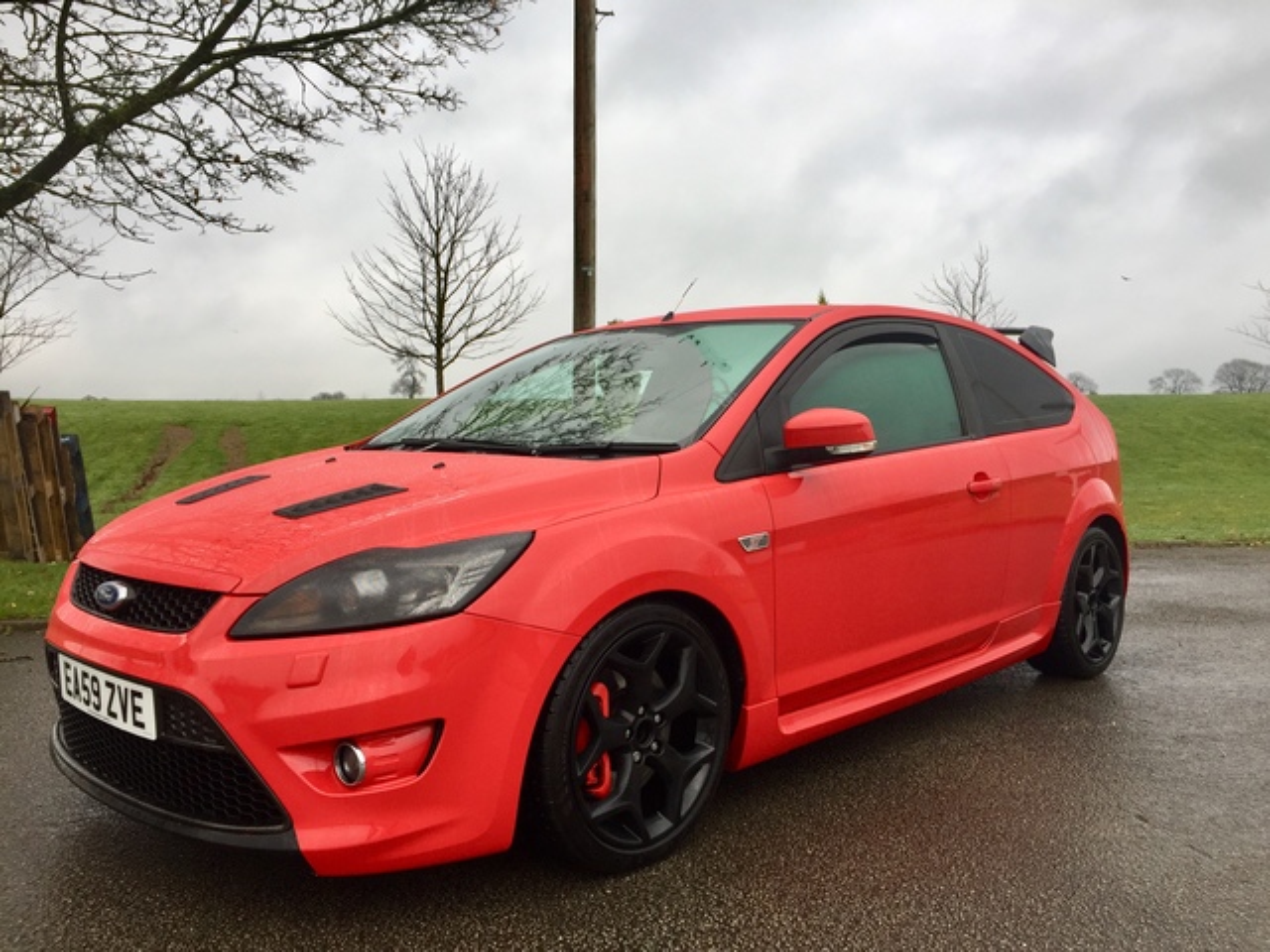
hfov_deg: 61.7
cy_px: 476
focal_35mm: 29
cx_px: 635
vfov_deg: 48.2
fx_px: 1064
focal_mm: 4.15
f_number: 2.2
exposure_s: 1/172
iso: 32
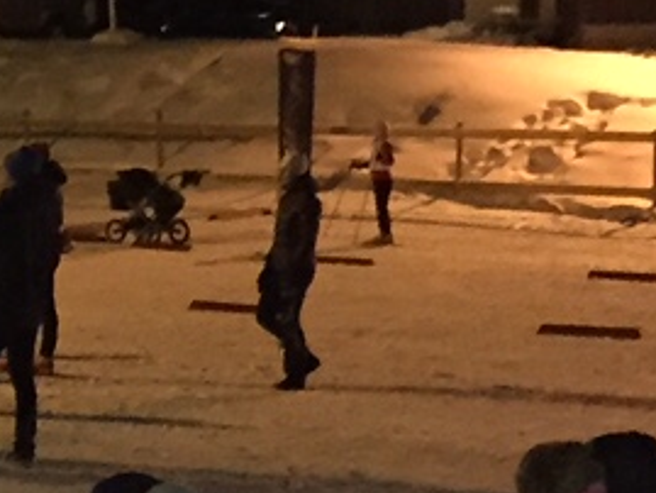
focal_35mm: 176
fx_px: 3337
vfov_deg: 8.4
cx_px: -602
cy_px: 356
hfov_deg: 10.4
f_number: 2.2
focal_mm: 4.15
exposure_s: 1/17
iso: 500
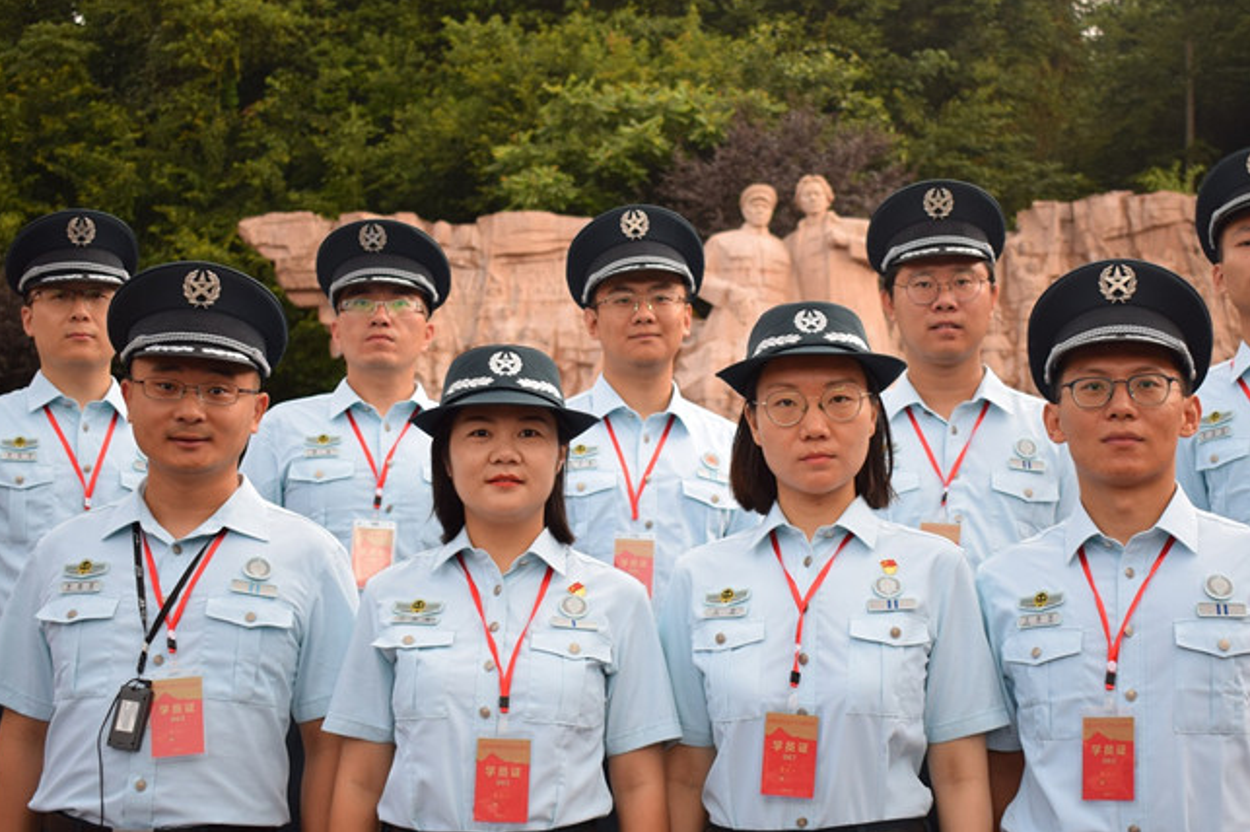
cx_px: 690
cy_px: 419
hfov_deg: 35.6
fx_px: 1943
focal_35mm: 56
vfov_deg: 24.2
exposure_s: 1/40
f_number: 4.2
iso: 400
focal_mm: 30
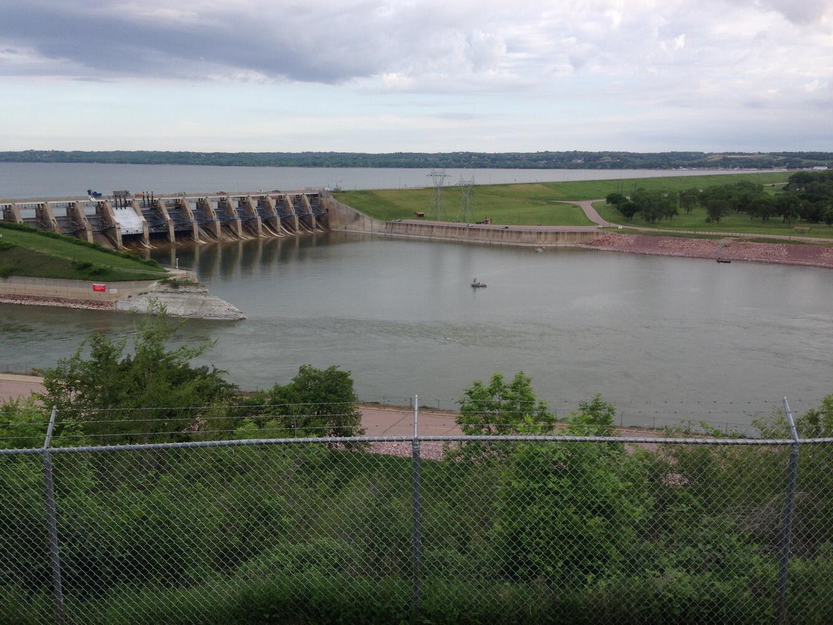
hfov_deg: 55.4
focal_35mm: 33
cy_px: 312
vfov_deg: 42.9
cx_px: 416
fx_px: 794
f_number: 2.4
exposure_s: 1/565
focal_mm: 4.12
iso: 50
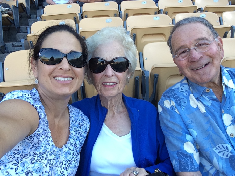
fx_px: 210
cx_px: 118
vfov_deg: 45.4
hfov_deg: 58.4
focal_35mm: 31
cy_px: 88
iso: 50
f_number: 2.4
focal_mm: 2.15
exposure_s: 1/120
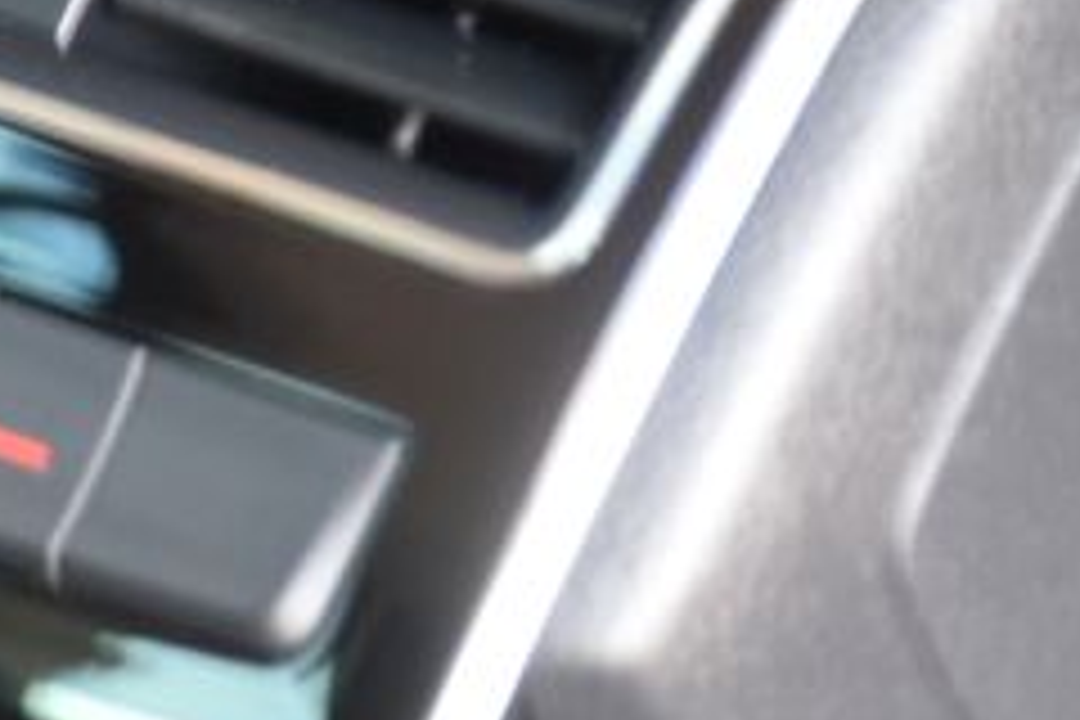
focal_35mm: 513
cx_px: -270
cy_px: -148
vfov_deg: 2.7
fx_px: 15389
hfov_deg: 4.0
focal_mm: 120
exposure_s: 1/10
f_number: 4
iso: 500
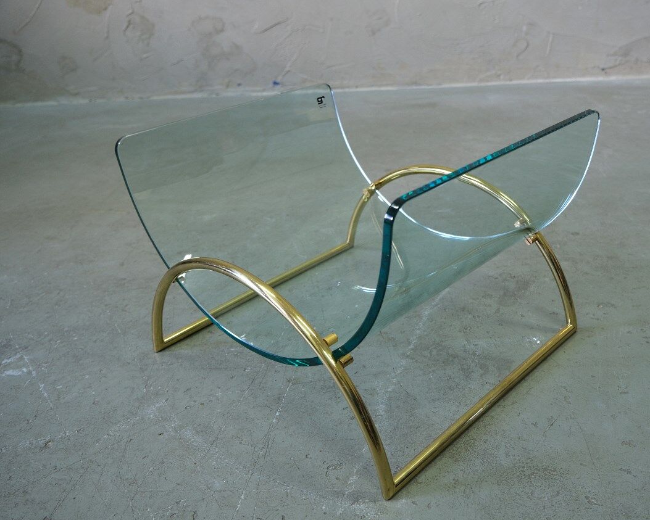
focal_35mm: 34
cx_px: 392
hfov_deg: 52.4
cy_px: 260
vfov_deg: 43.4
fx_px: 654
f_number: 4
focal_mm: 20.2
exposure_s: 1/28
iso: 800
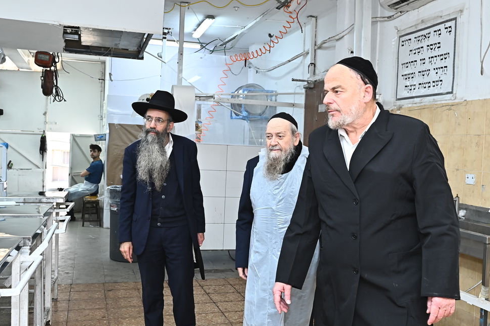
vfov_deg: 31.9
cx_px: 277
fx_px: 571
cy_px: 171
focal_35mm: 42
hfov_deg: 46.3
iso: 1600
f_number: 5.6
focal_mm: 29
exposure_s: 1/200
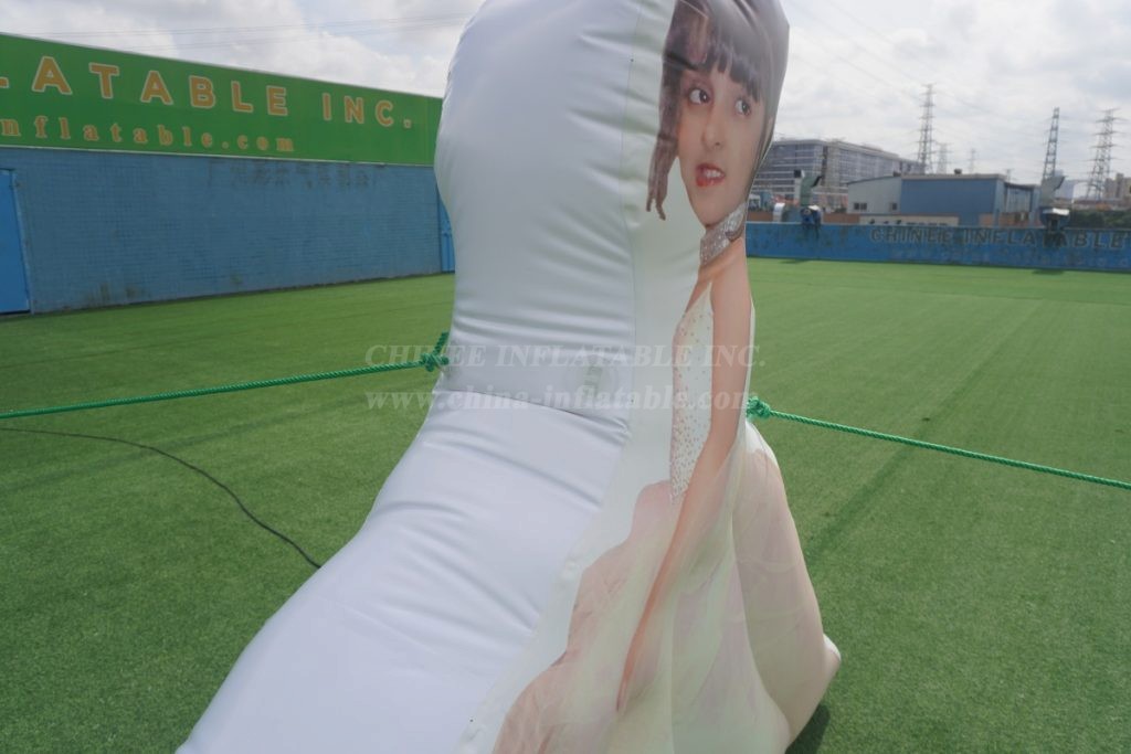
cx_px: 566
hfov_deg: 73.7
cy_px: 377
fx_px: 754
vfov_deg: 53.1
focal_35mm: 24
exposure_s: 1/1000
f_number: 5
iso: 100
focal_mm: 16
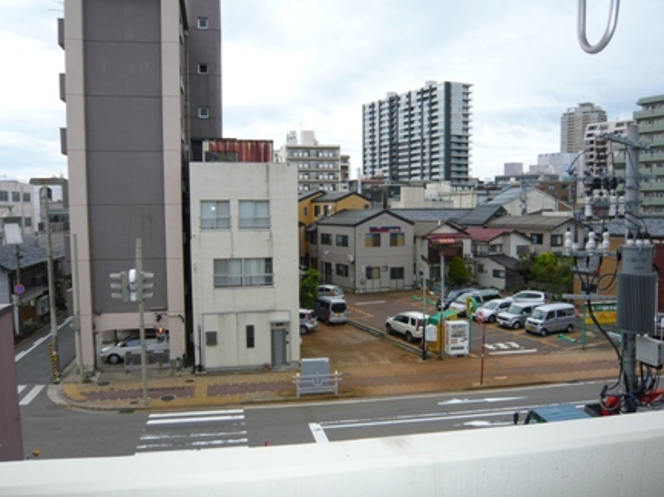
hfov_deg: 61.7
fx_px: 556
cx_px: 334
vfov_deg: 48.2
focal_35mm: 29
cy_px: 247
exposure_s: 1/640
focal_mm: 4.6
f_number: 2.8
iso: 100
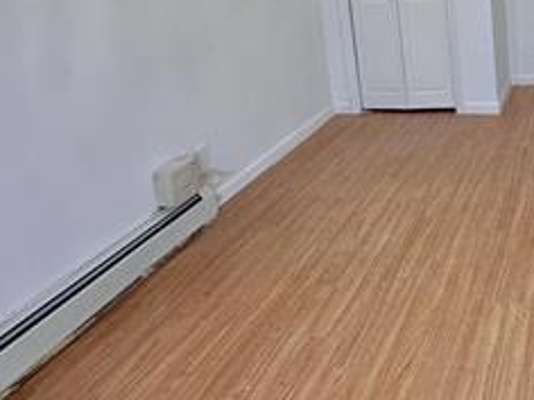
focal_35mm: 38
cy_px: 2
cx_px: 511
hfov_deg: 43.3
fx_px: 586
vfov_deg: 34.4
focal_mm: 2.22
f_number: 2.2
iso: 160
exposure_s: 1/120
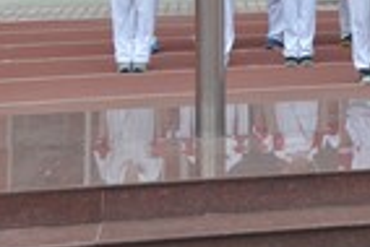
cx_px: 654
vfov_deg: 9.0
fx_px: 1521
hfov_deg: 12.7
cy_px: -144
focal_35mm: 148
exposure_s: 1/250
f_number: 8
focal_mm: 27
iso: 400
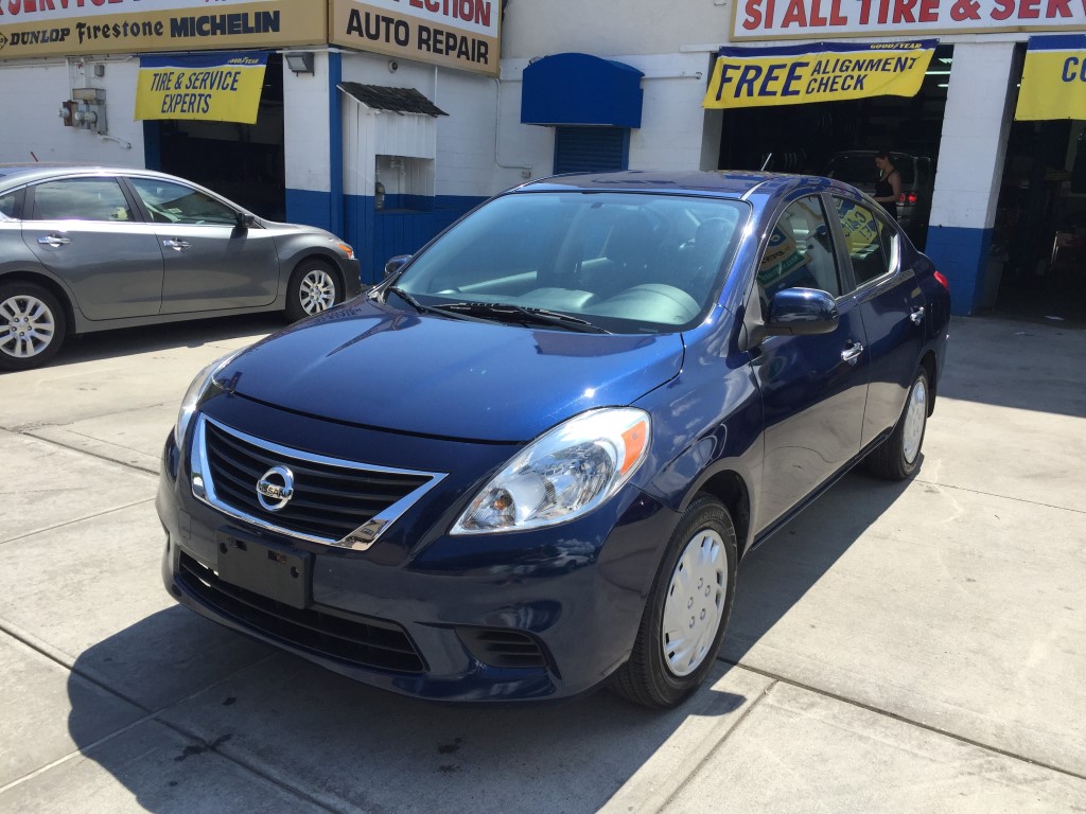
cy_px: 407
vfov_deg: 48.2
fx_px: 910
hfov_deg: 61.7
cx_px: 543
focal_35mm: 29
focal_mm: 4.15
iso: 32
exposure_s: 1/1319
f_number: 2.2
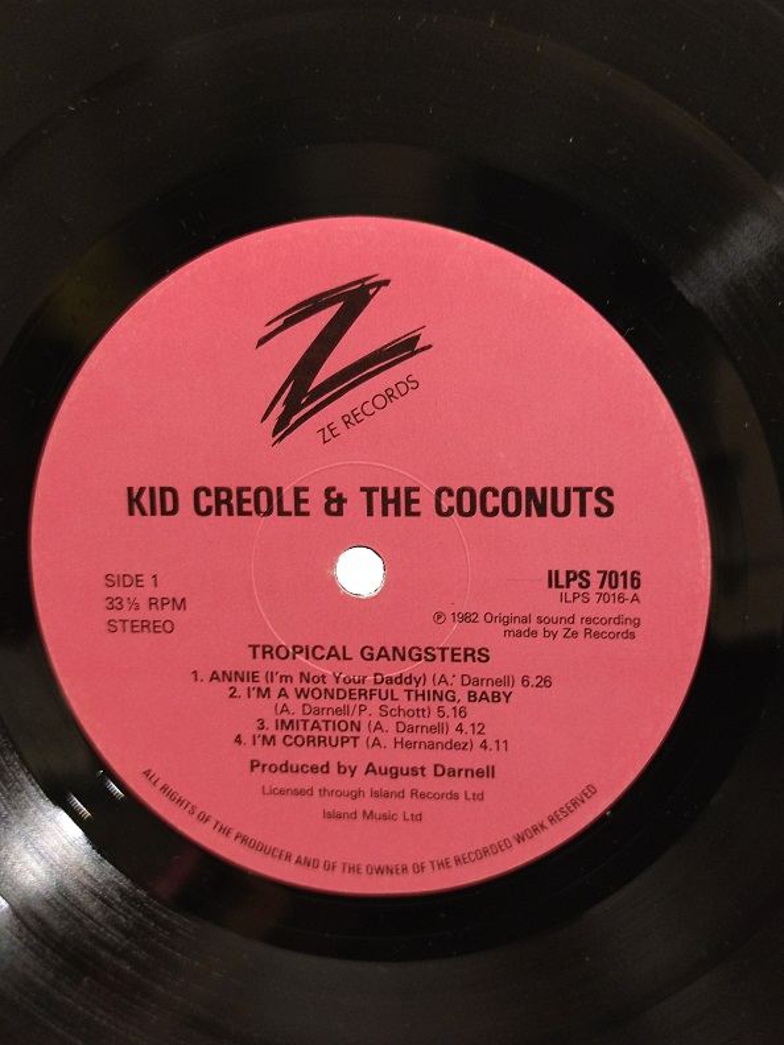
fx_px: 1450
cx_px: 392
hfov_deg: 30.3
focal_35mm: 48
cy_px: 522
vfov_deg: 39.7
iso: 687
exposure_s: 1/50
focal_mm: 6.72
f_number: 1.69
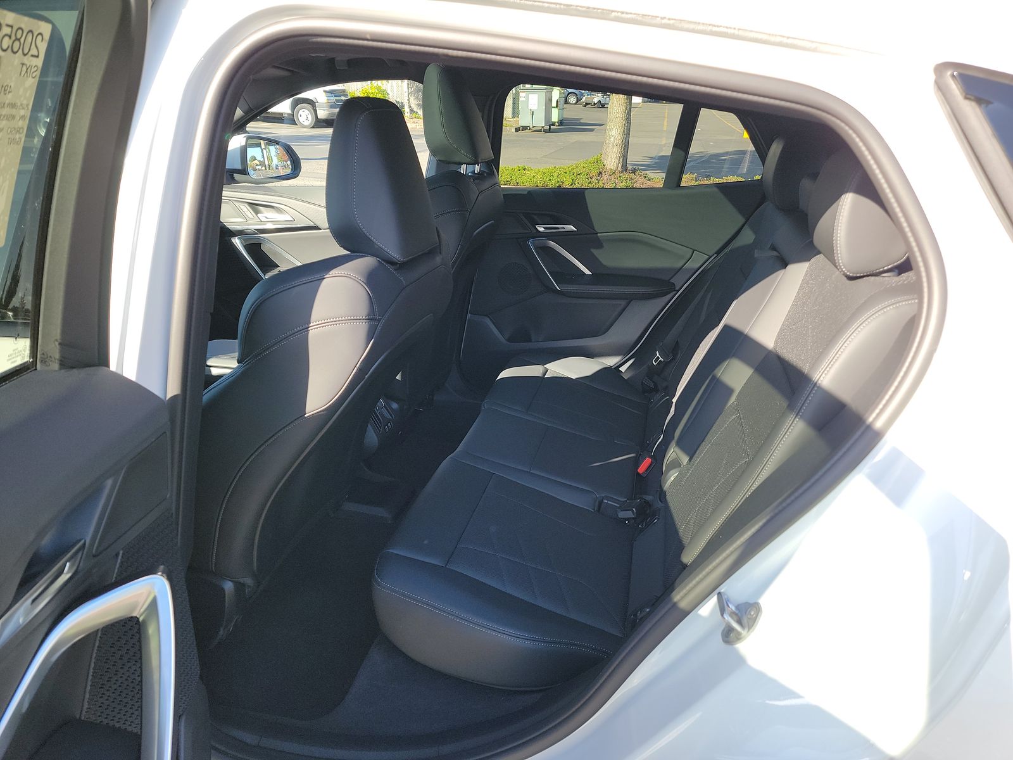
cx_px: 506
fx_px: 702
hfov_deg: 71.6
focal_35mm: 24
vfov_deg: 56.8
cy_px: 380
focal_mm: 6.7
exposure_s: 1/119
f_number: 1.8
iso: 63
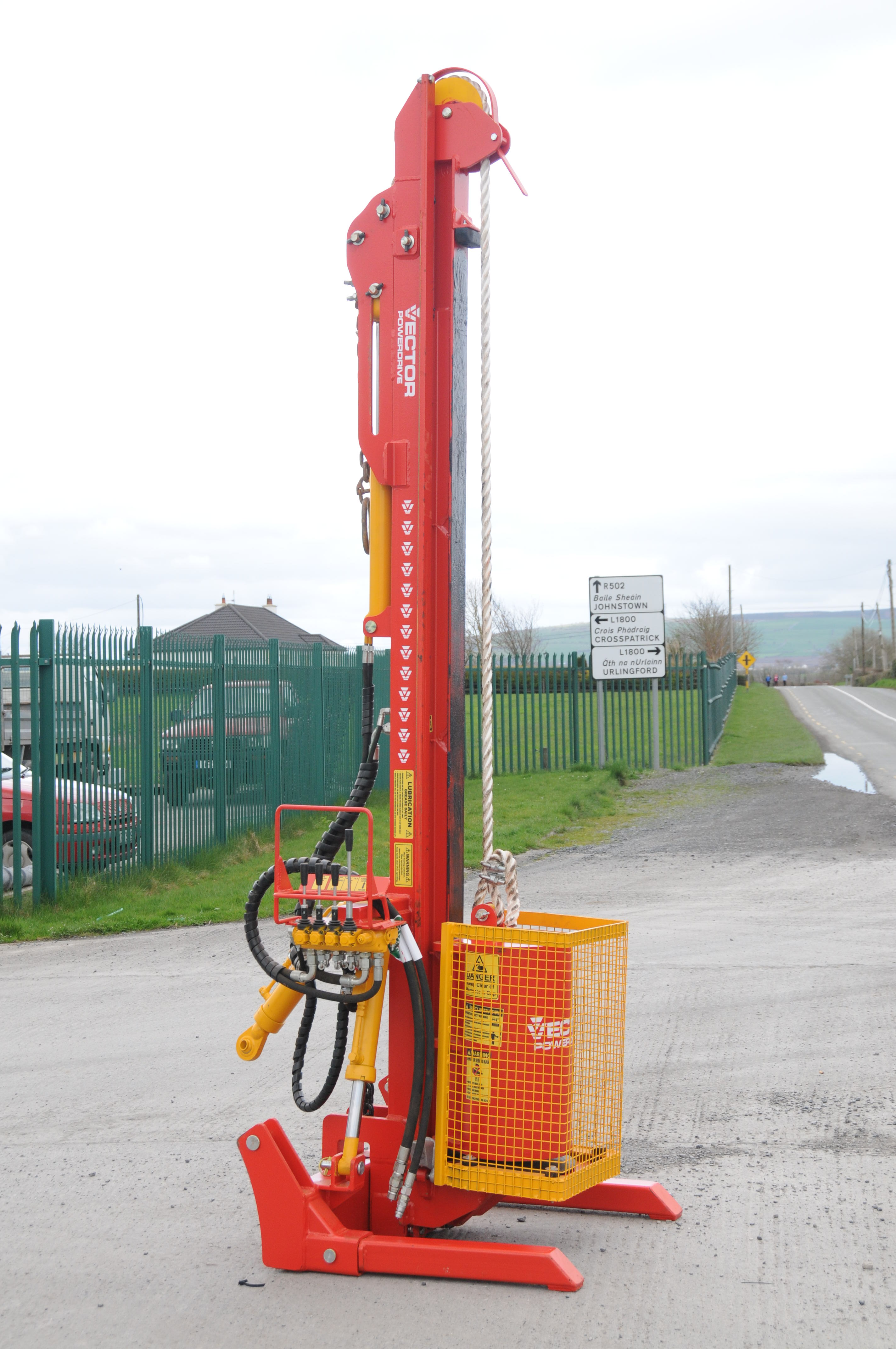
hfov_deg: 21.5
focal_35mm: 63
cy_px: 674
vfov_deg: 31.9
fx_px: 2358
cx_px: 448
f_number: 7.1
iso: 400
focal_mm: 42
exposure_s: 1/200
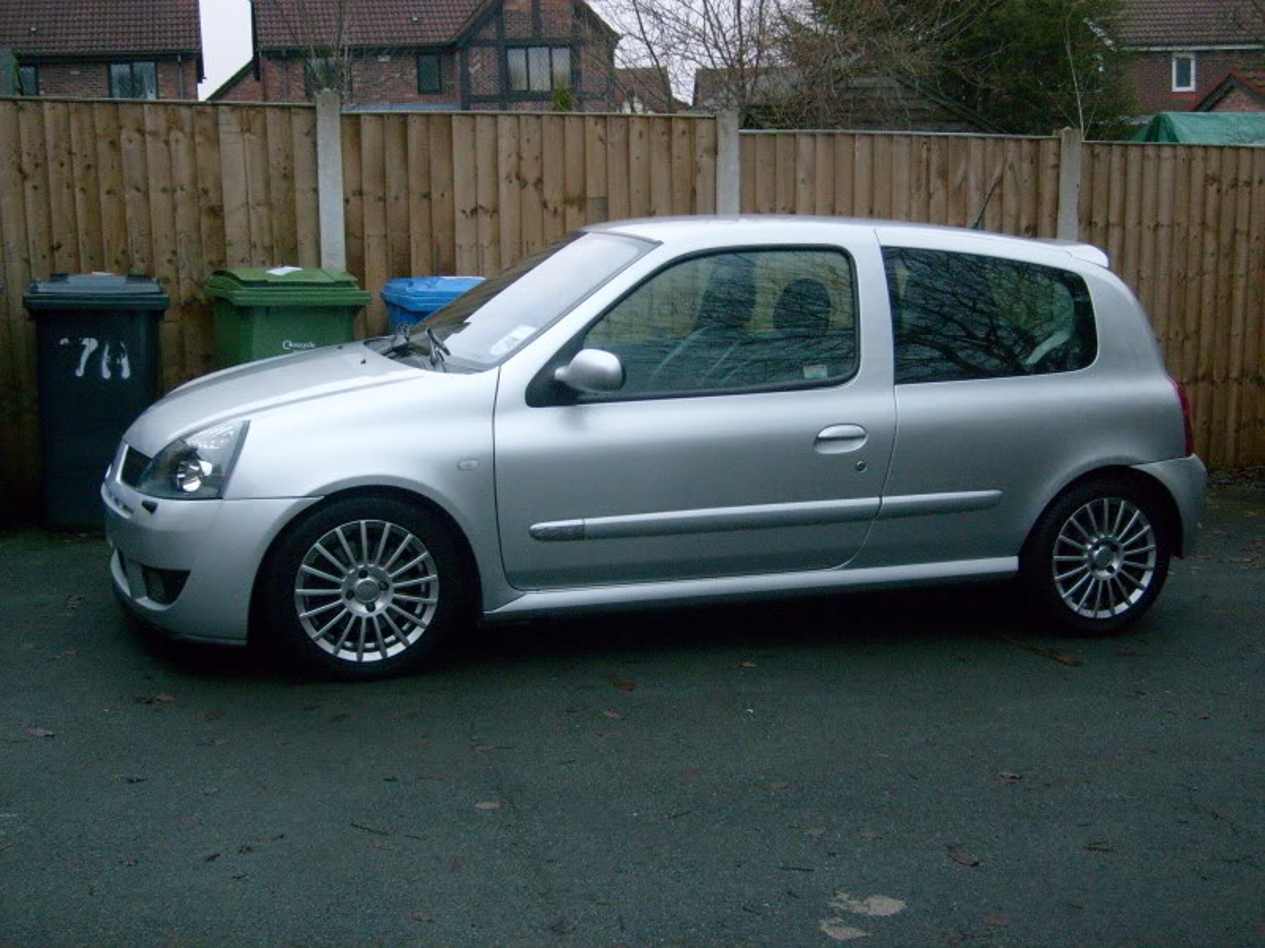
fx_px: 1571
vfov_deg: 33.6
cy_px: 474
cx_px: 632
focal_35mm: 43
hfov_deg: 43.9
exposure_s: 1/30
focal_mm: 7.2
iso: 200
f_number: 3
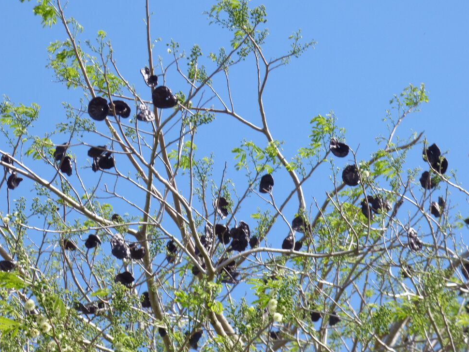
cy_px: 190
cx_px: 226
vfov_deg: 4.0
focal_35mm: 371
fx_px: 5028
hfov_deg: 5.3
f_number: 5.5
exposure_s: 1/250
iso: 100
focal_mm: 53.77
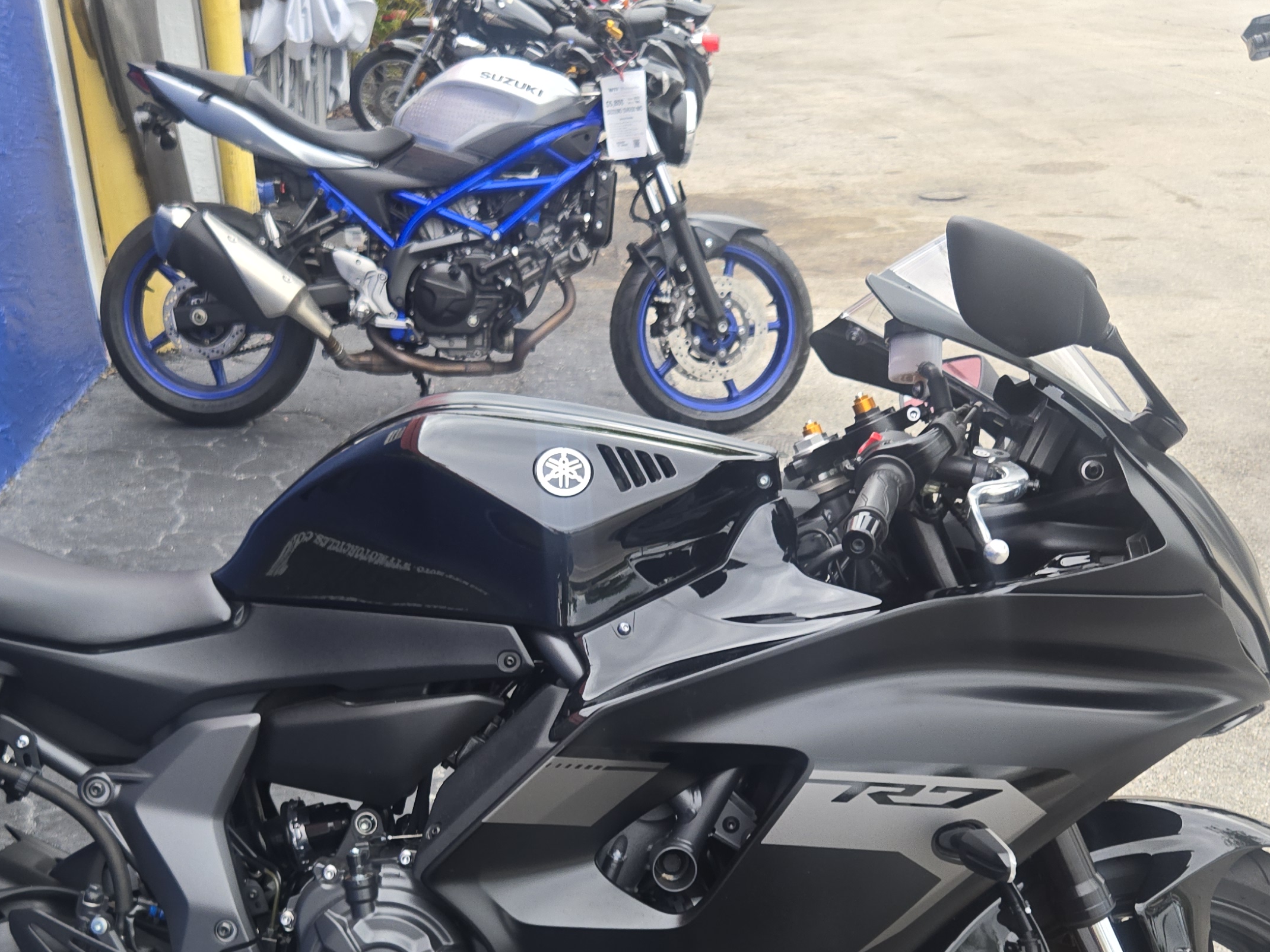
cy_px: 723
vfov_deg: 32.9
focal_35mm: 43
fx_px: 1578
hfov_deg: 43.6
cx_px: 498
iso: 25
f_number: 1.8
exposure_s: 1/194
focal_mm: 5.4
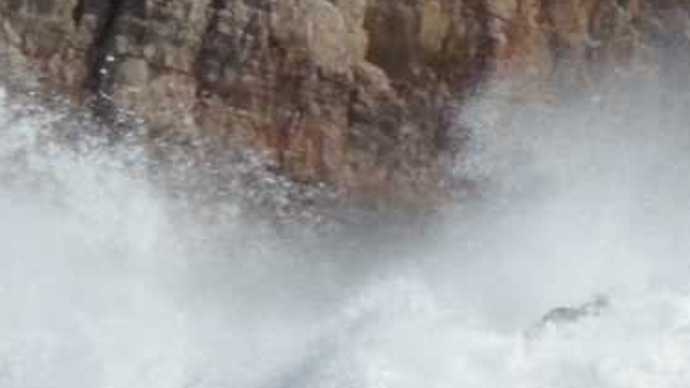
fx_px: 15736
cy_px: 357
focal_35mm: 860
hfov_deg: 2.5
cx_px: 924
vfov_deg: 1.4
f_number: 4.6
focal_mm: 33
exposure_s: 1/1000
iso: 80
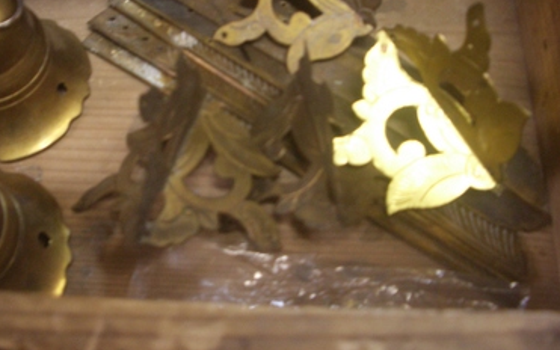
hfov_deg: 44.2
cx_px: 240
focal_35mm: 45
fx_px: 687
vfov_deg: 28.5
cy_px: 140
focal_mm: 5.8
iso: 200
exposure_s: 1/6
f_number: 2.6
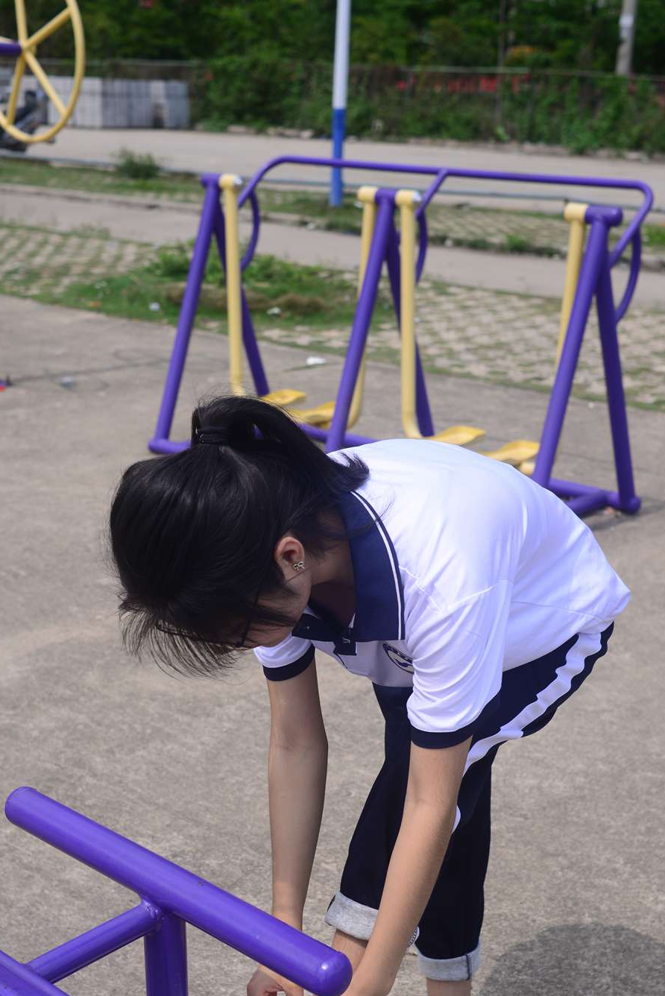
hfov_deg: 26.5
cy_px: 654
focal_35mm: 51
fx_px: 1412
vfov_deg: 38.5
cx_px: 325
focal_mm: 35
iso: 100
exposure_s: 1/640
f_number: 5.6
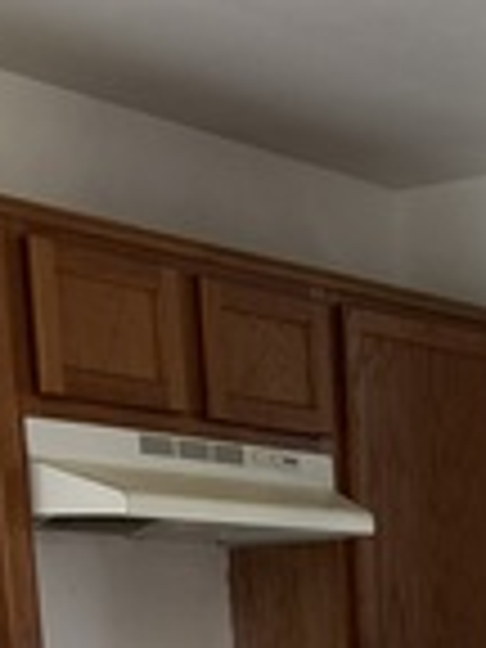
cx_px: 688
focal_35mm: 107
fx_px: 2003
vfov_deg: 15.8
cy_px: 1152
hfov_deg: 13.2
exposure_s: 1/121
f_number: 1.78
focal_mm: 6.76
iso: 200
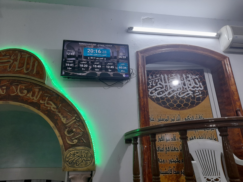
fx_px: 175
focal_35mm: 25
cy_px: 91
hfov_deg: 69.4
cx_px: 122
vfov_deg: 54.9
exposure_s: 1/50
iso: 160
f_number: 2
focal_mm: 4.6
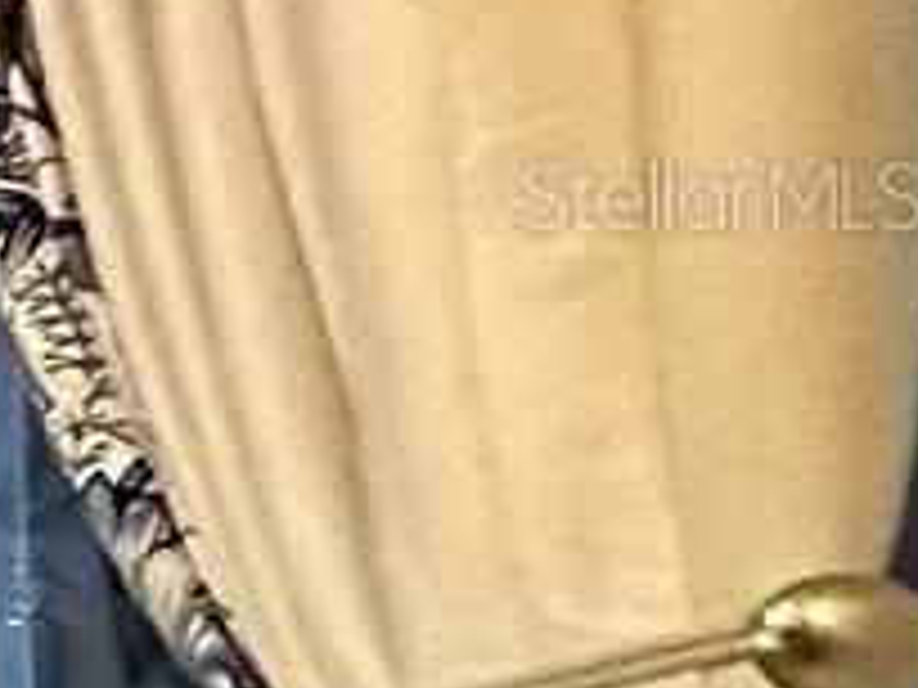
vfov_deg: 13.4
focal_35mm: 110
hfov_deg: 8.5
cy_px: 193
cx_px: -2655
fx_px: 2917
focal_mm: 2.22
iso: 800
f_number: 2.2
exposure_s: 1/60
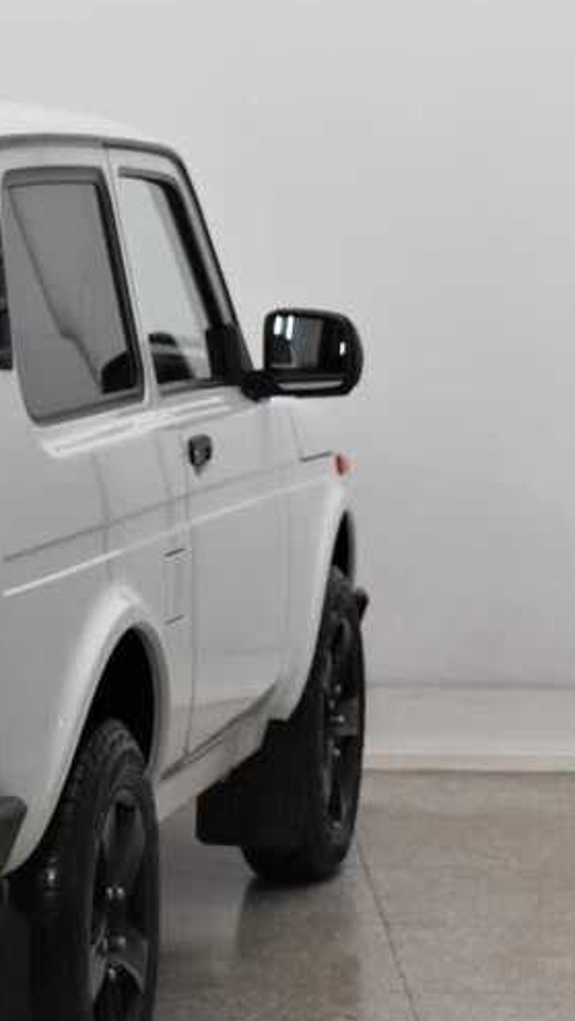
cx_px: -266
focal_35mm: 137
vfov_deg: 15.7
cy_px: 540
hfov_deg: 8.7
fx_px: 3708
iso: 800
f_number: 8
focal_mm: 48
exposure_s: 1/50
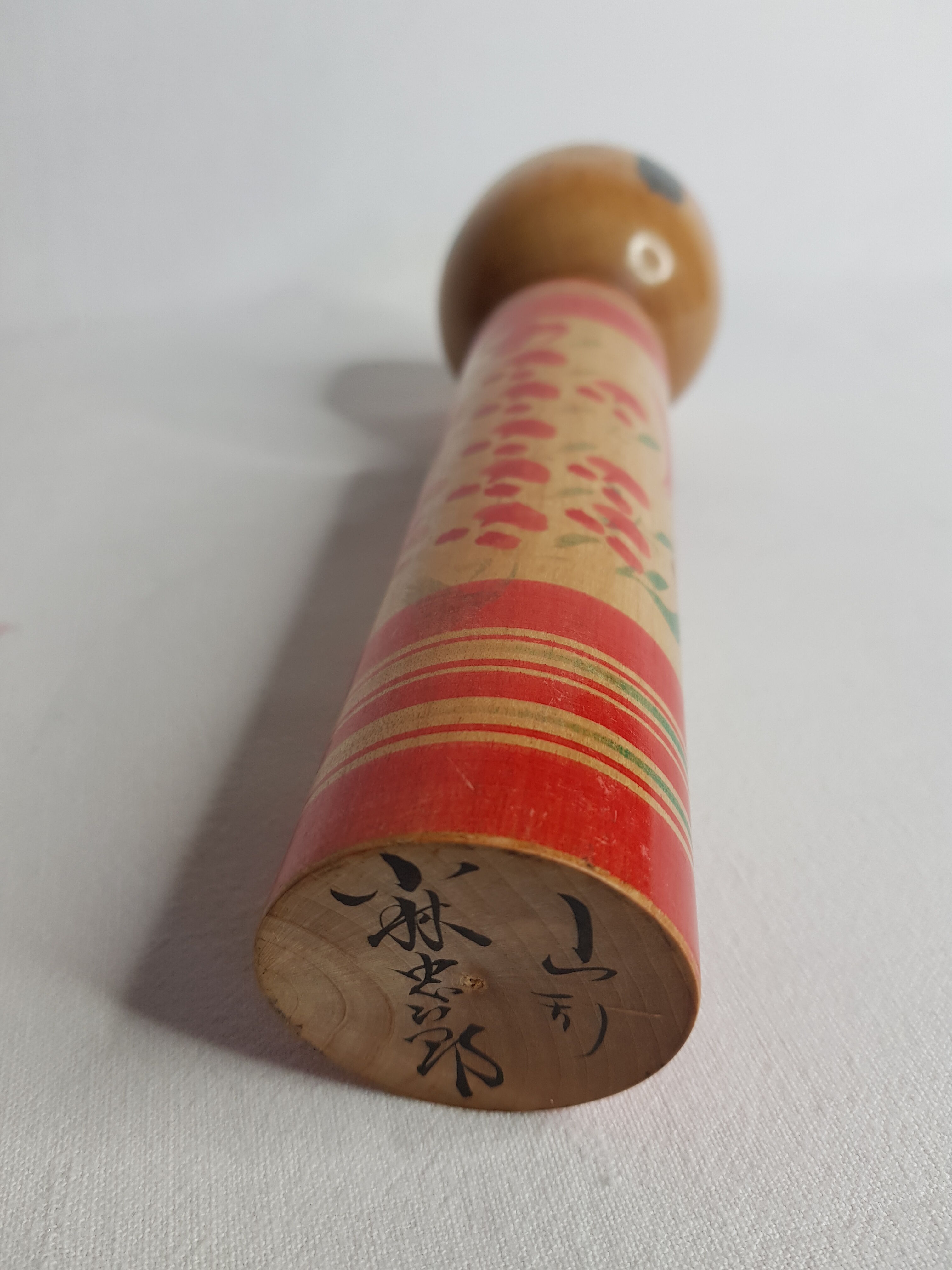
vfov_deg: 67.3
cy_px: 635
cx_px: 476
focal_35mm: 26
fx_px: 953
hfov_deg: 53.1
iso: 64
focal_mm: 4.2
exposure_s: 1/100
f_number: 1.7
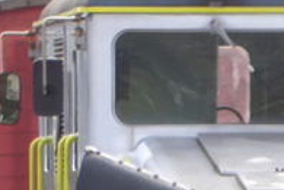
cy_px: 244
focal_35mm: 1642
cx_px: 405
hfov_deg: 1.3
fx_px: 12953
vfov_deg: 0.8
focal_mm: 41.4
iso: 250
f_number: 5.6
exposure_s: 1/80
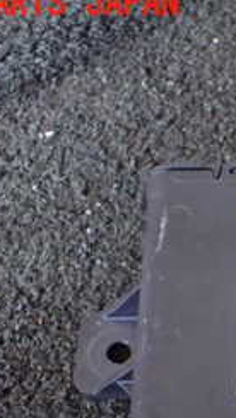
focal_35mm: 80
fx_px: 889
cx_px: 381
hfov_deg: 13.9
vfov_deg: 25.8
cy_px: 367
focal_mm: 5.4
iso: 640
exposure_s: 1/125
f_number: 2.3
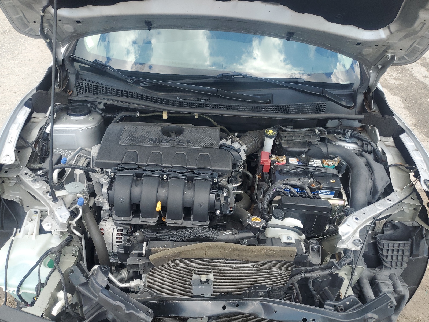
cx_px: 214
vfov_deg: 53.1
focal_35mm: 26
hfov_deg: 67.3
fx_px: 322
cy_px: 161
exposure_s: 1/588
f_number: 1.5
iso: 50
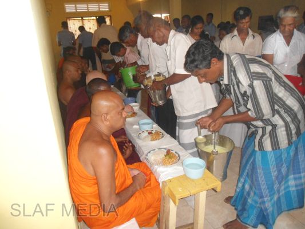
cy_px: 114
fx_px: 229
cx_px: 152
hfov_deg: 67.3
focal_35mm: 26
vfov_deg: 53.1
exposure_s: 1/30
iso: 400
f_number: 2.8
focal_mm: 4.7
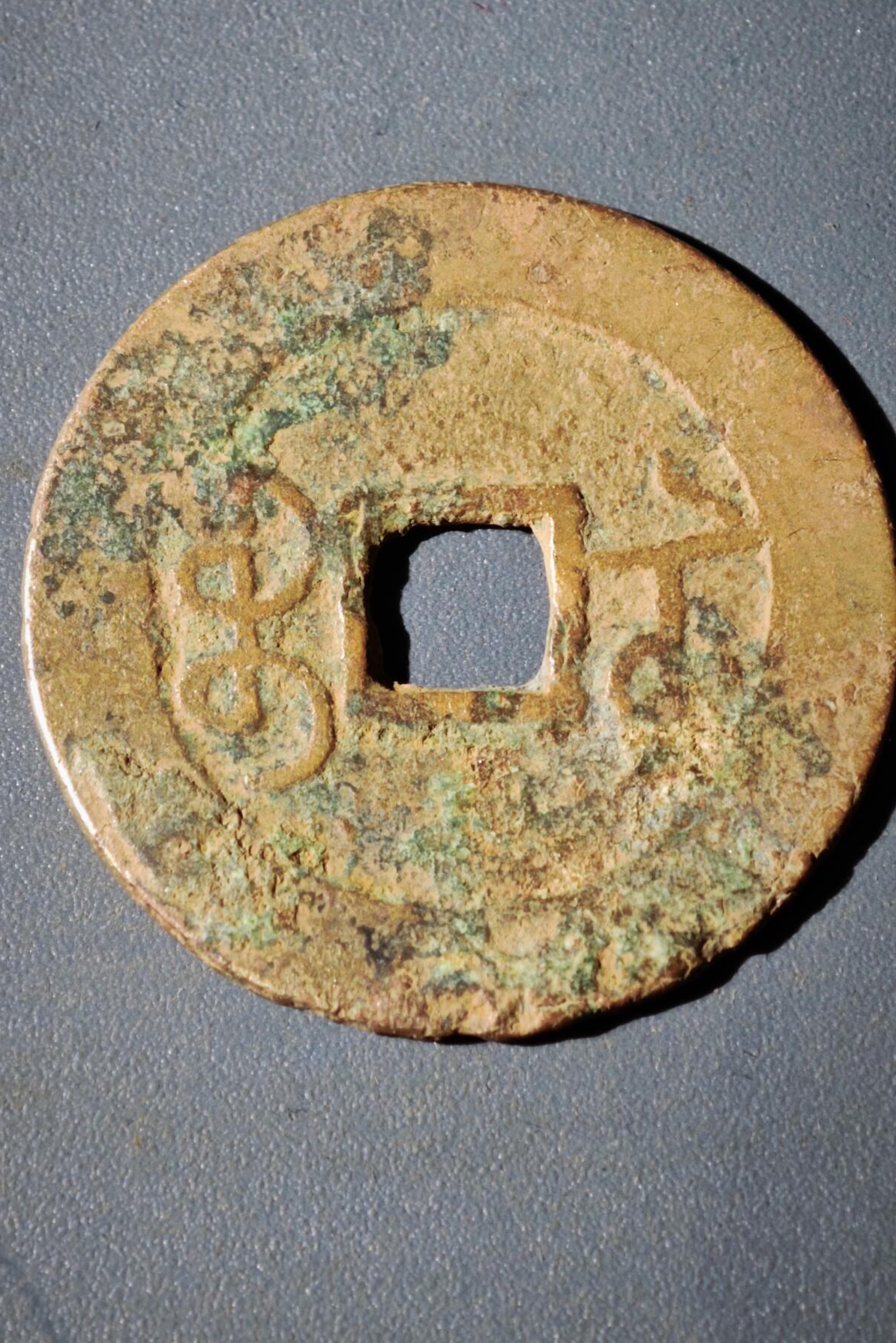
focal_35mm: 117
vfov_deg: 17.5
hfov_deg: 11.7
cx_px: 442
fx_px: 4367
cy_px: 672
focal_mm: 9
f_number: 2
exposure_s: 1/100
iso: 320
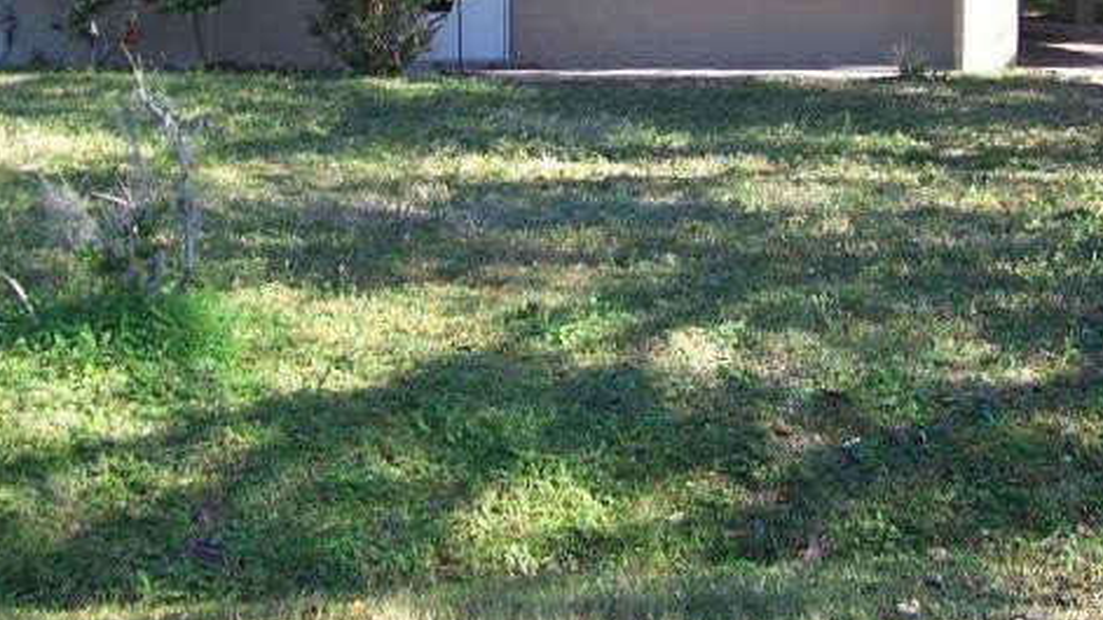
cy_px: -23
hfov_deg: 23.7
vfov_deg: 13.2
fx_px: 2632
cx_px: 578
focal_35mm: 90
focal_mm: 6.3
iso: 64
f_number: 2.8
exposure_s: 1/160
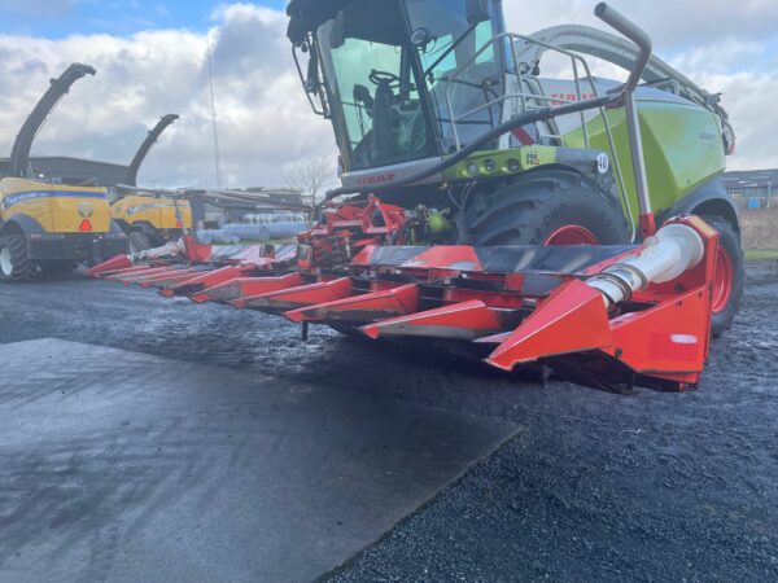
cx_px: 389
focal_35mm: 26
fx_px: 584
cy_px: 292
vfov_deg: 53.1
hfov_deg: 67.3
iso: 32
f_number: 1.6
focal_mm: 4.2
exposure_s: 1/530
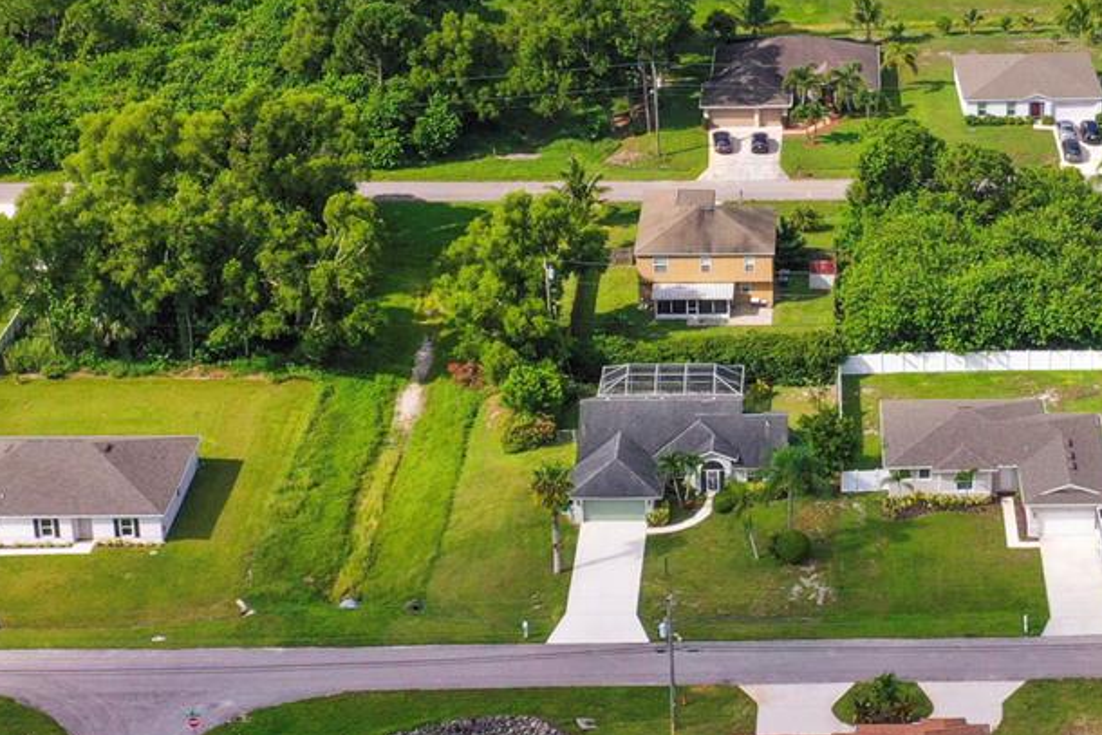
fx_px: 2878
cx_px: 889
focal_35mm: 94
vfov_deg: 14.5
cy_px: 201
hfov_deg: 21.4
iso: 100
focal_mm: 10.26
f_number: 6.3
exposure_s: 1/500
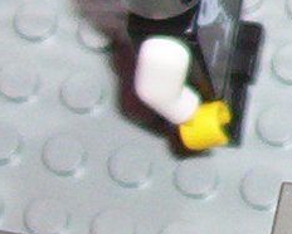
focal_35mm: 296
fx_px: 2560
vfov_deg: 5.2
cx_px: 804
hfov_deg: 6.1
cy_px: -54
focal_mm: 5.77
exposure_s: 1/60
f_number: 2.73
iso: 140
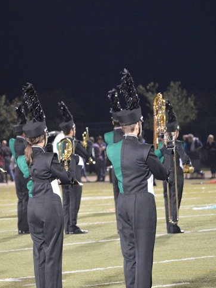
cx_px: 57
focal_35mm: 267
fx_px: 2220
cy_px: 150
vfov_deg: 7.4
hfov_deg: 5.6
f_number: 4.8
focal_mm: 116
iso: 3200
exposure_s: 1/125
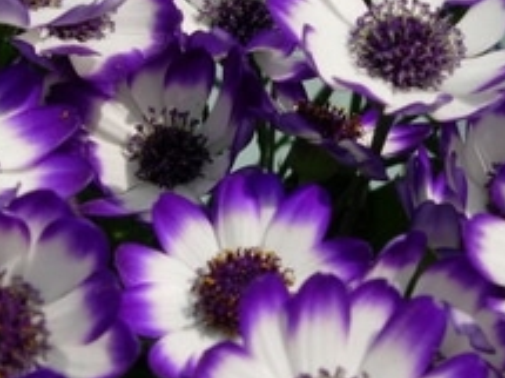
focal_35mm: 106
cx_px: 298
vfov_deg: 13.9
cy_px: 197
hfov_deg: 18.5
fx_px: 1546
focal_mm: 7.8
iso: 64
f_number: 4.8
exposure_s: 1/527
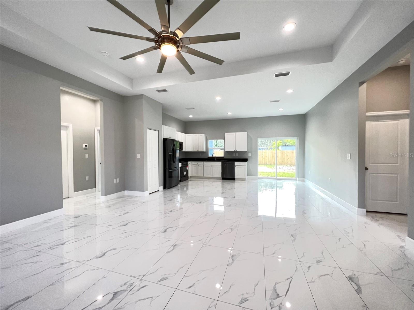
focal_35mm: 13
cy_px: 155
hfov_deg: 106.2
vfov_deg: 89.9
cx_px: 207
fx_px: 155
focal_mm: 1.57
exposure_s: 1/60
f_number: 1.8
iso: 160
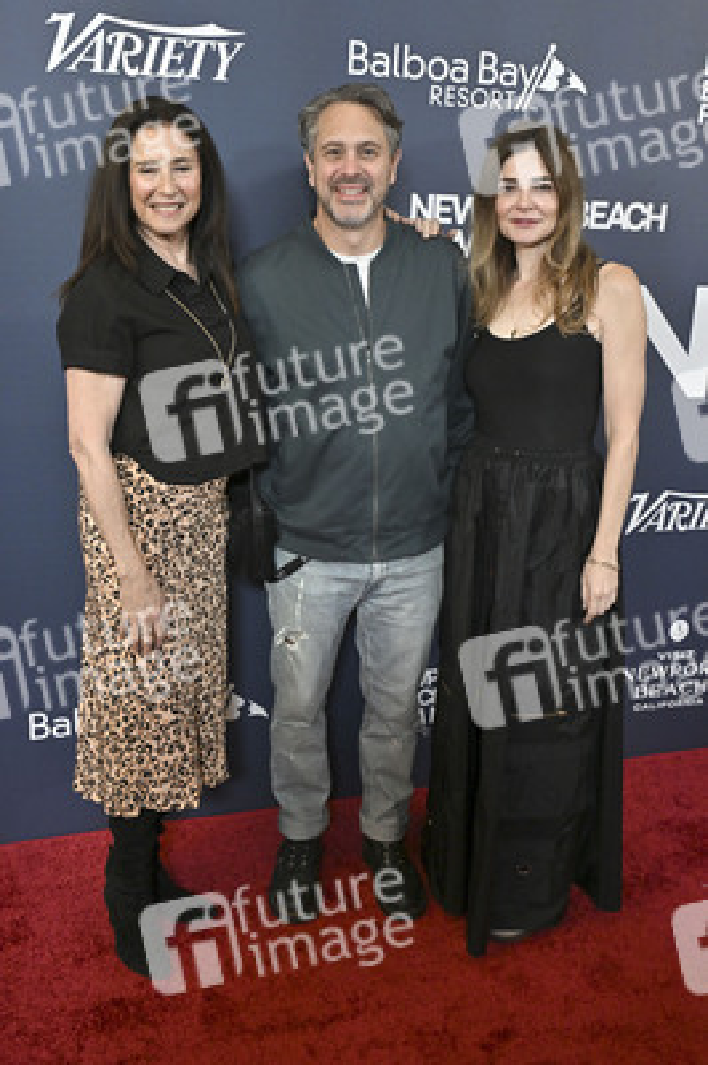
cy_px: 532
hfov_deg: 36.8
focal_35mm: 36
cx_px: 354
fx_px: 1064
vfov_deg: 53.2
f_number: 5.6
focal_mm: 36
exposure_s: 1/320
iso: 2500
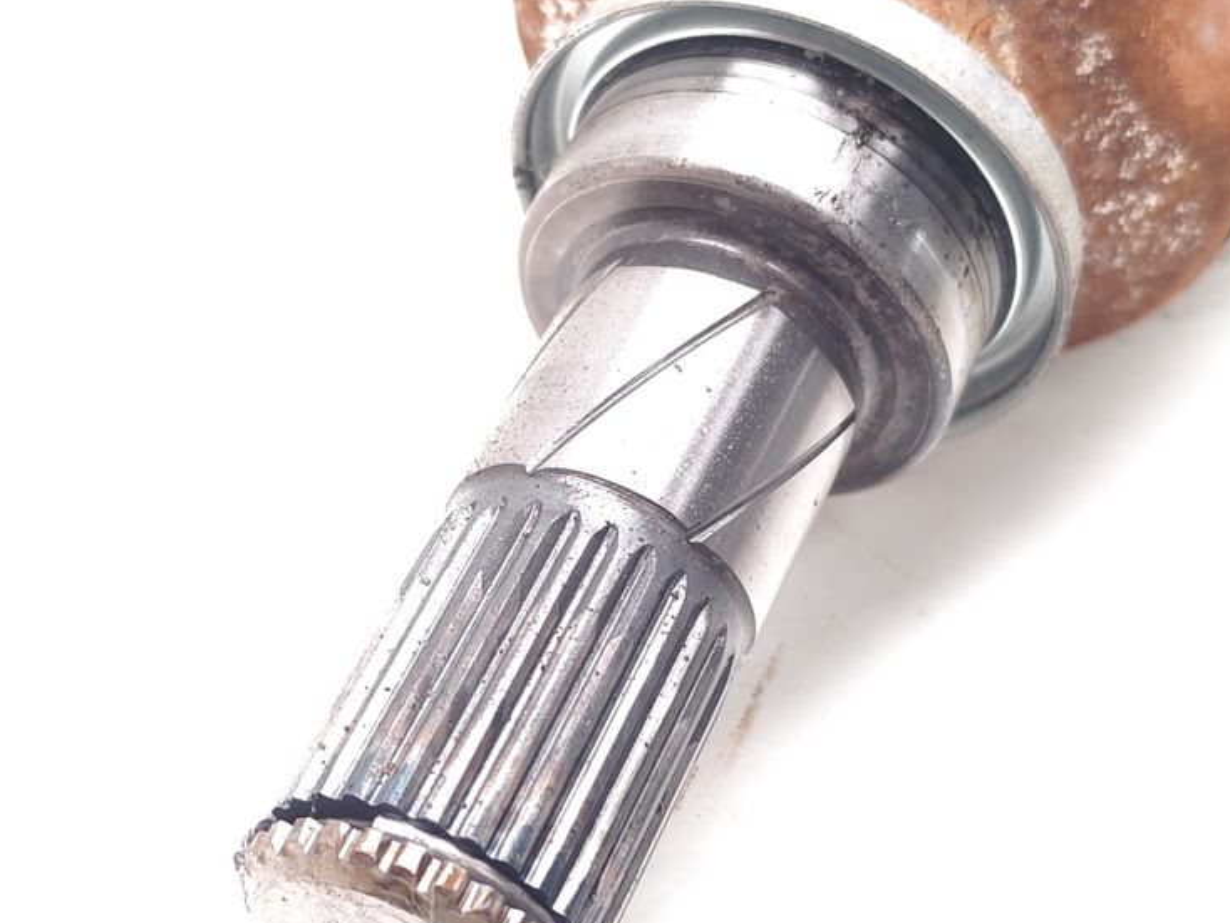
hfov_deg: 28.5
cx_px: 553
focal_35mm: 68
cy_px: 533
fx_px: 2417
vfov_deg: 21.6
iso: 125
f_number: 1.65
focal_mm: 6.19
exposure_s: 1/50
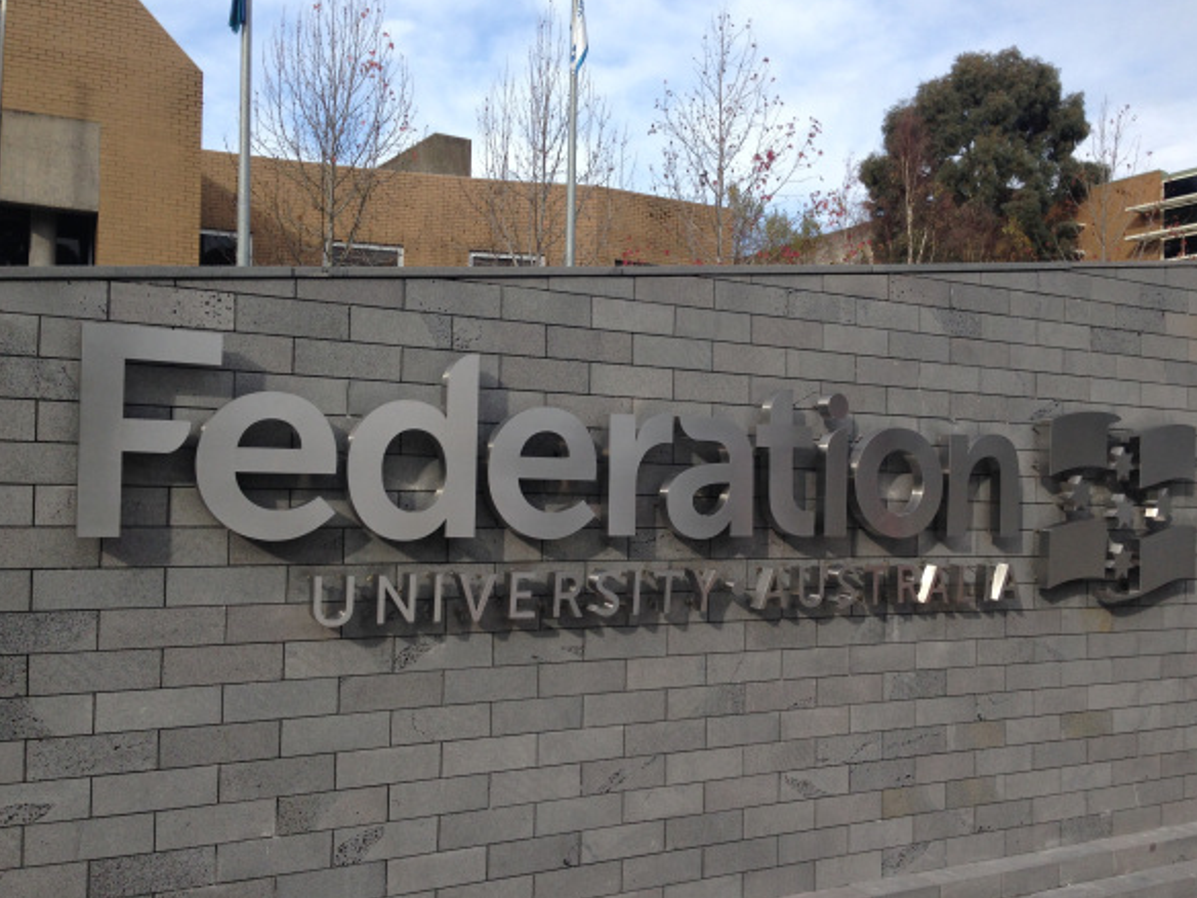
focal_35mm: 36
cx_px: 632
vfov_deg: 39.7
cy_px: 461
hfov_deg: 51.3
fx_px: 1245
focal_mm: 4.12
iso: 50
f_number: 2.4
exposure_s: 1/874
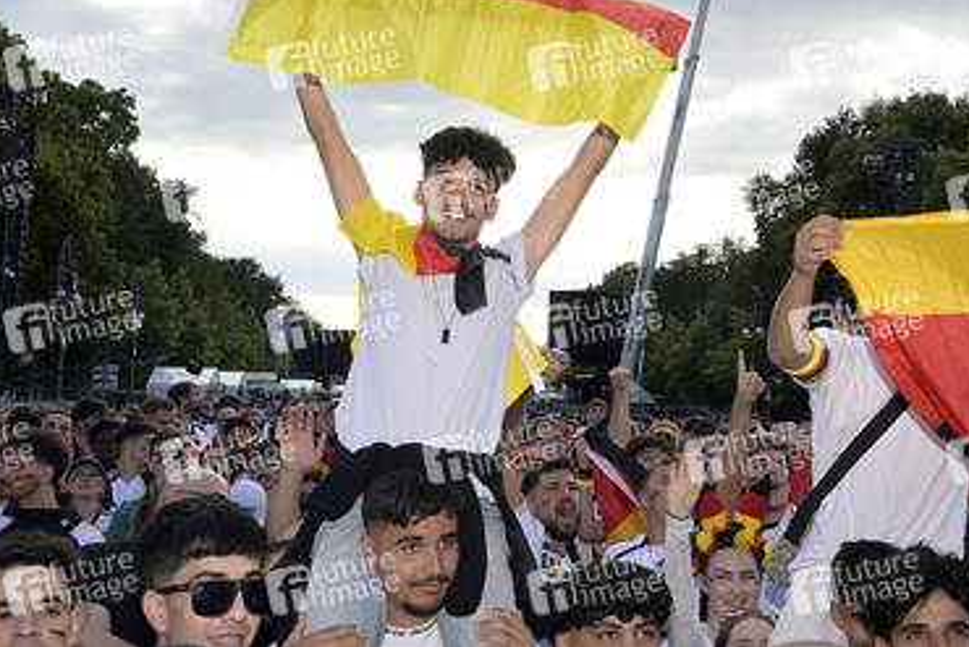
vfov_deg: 24.2
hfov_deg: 35.6
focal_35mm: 56
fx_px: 1508
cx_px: 525
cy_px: 257
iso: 1000
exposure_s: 1/160
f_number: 18
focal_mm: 46
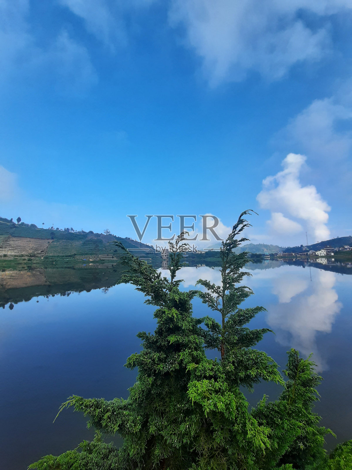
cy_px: 235
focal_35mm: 13
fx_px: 176
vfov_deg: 106.2
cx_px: 176
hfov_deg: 89.9
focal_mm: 1.42
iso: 40
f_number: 2.2
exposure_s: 1/709
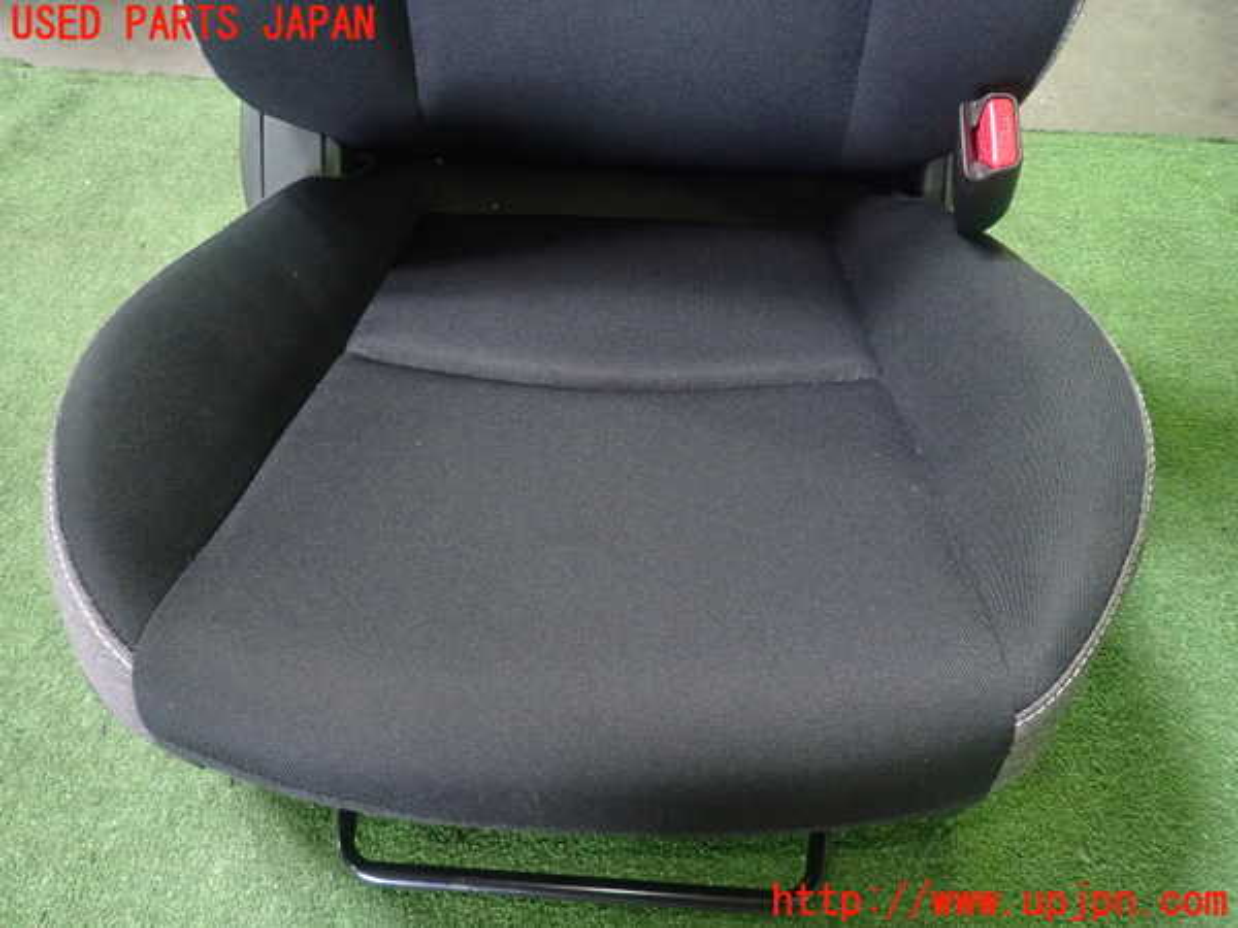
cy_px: 464
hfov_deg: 69.4
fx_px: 894
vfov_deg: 54.9
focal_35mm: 25
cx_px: 619
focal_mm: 4.5
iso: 640
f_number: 2
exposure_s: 1/30
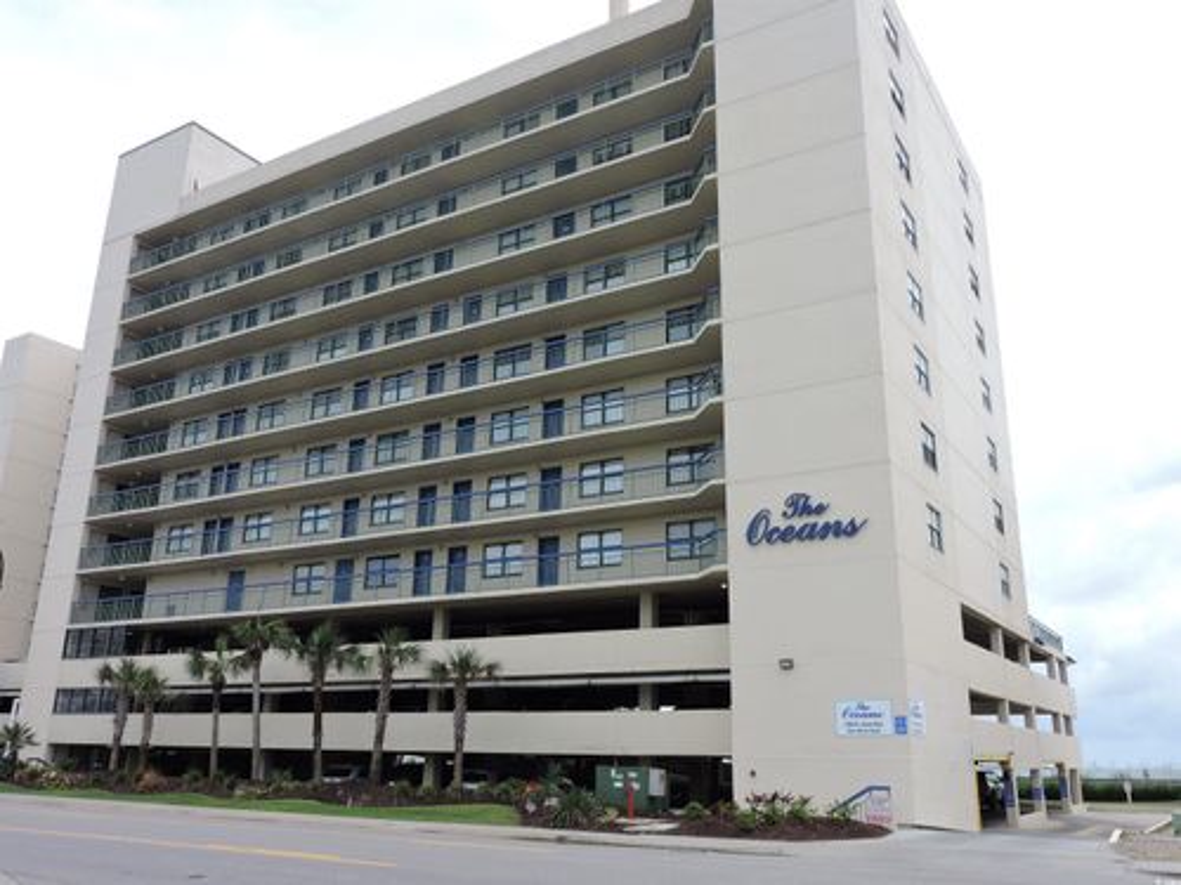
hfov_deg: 60.0
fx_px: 1024
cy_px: 442
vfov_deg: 46.8
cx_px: 590
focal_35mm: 30
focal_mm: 5.4
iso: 100
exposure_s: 1/1000
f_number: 3.1
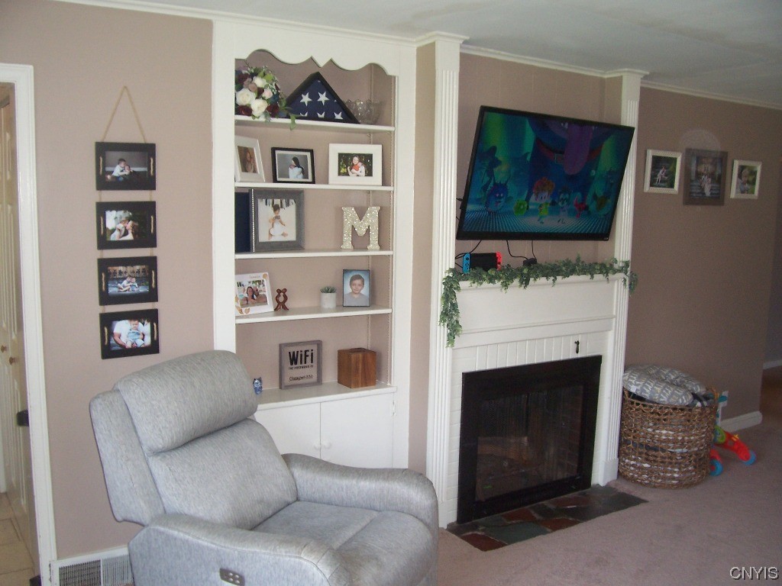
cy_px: 293
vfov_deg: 41.8
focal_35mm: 34
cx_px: 391
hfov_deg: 54.0
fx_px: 768
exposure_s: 1/60
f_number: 2.7
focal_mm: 5.6
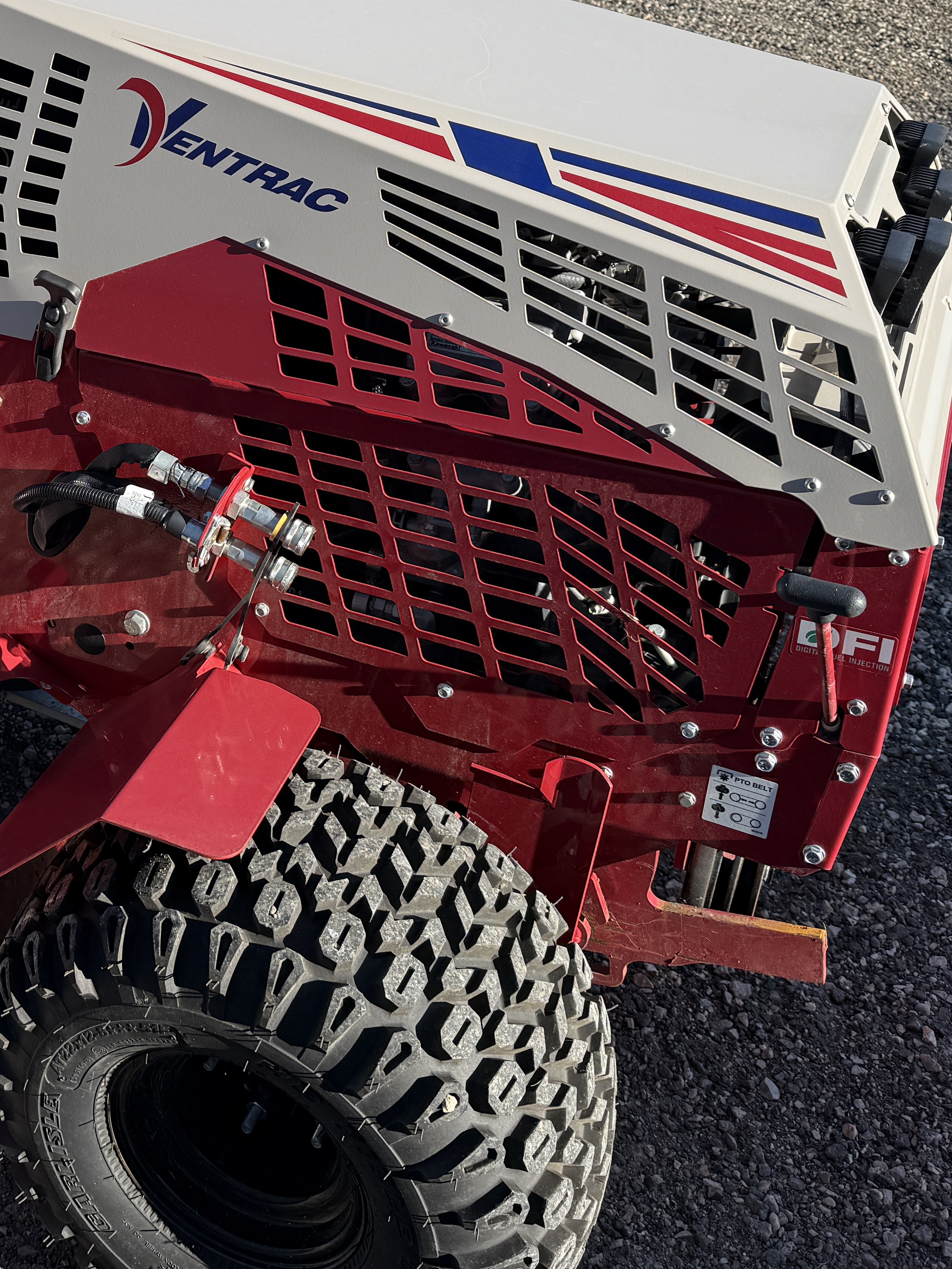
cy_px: 397
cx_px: 30
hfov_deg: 30.2
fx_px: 1650
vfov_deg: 41.4
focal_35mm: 45
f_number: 1.78
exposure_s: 1/2169
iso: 80
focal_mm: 6.76
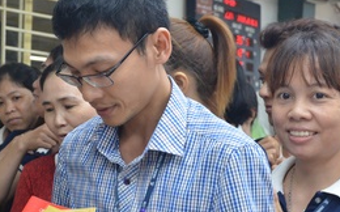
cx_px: 65
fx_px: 991
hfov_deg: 19.3
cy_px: 100
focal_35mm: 107
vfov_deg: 12.2
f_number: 5
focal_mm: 28
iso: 1000
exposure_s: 1/100
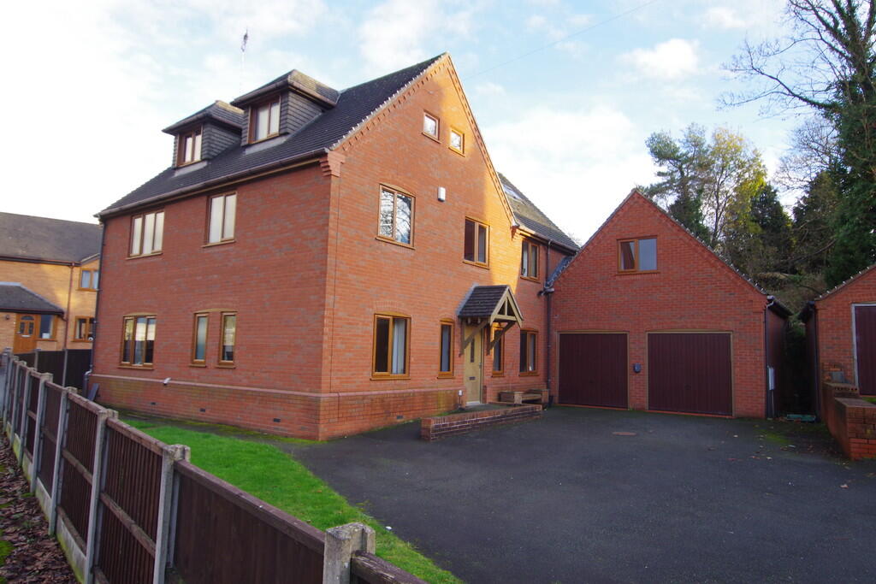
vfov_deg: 56.2
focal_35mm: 22
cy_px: 292
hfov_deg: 77.3
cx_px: 438
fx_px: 548
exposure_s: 1/40
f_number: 11
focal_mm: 15
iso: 400
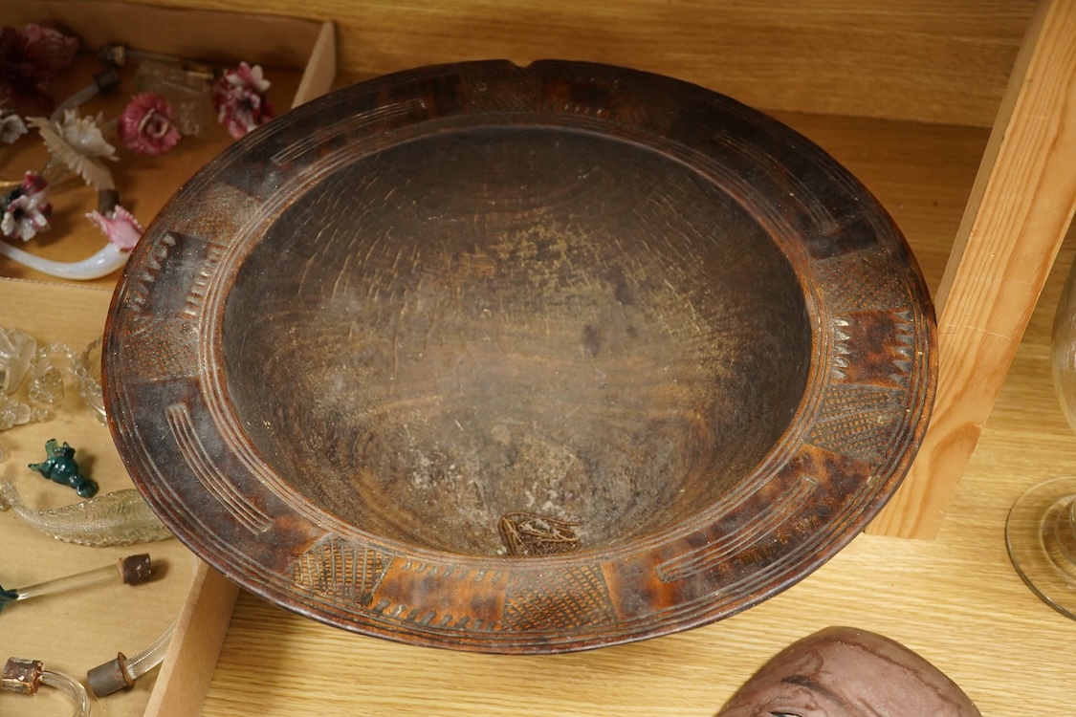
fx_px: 1345
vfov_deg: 29.9
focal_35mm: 45
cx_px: 538
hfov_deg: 43.6
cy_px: 358
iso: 2500
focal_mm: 30
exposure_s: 1/160
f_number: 6.3
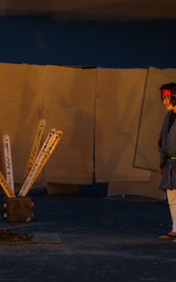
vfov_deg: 16.0
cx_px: 64
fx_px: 1006
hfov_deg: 10.0
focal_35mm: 131
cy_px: 141
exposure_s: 1/10
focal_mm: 16.5
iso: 1000
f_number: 5.2
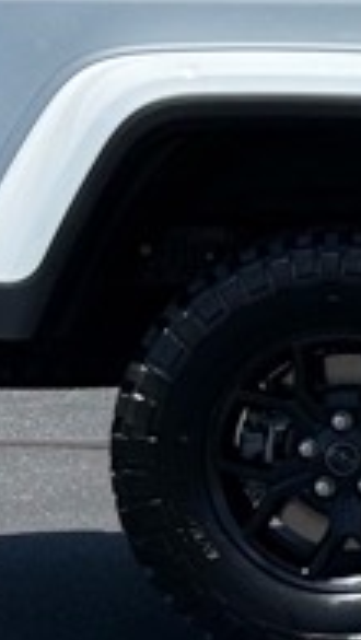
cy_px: 305
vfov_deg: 7.8
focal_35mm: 275
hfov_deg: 4.3
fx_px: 4670
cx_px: 1132
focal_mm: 6.76
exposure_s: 1/4878
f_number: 1.78
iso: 64
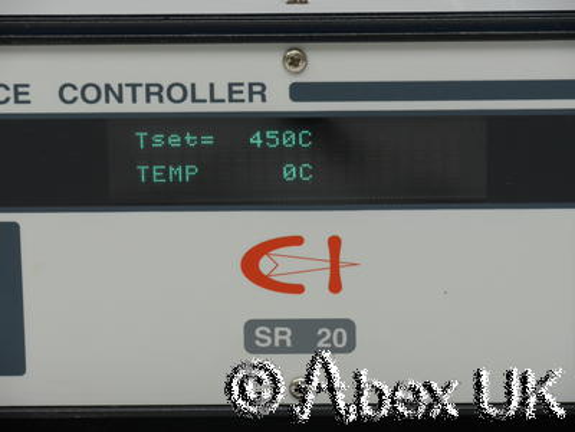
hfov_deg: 9.7
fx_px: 3389
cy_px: 216
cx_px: 288
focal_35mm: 204
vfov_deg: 7.3
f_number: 9
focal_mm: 102
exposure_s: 1/20
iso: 400
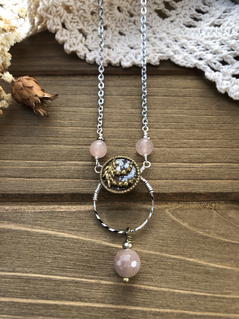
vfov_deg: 63.4
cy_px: 160
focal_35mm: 28
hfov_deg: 49.7
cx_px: 120
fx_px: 258
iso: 20
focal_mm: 3.99
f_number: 1.8
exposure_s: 1/120
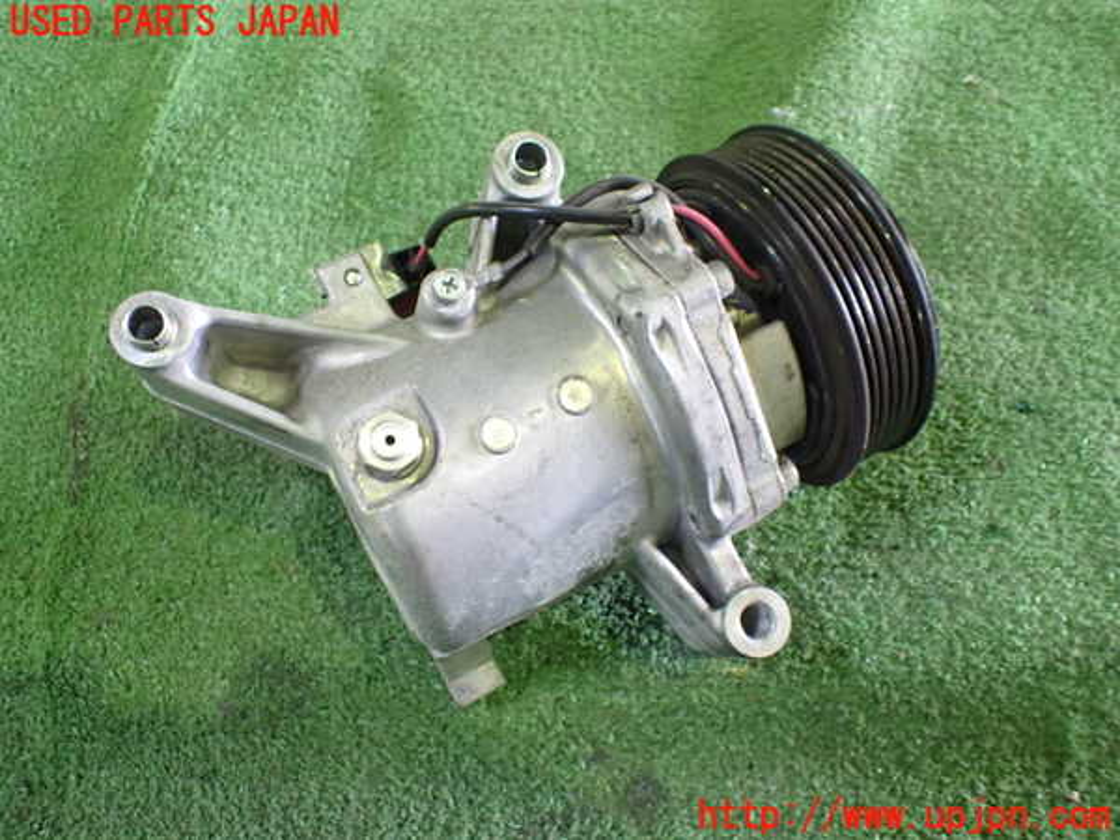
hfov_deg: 60.0
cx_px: 560
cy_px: 420
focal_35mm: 30
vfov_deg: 46.8
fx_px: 971
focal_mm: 5.4
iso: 800
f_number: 2.3
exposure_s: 1/40
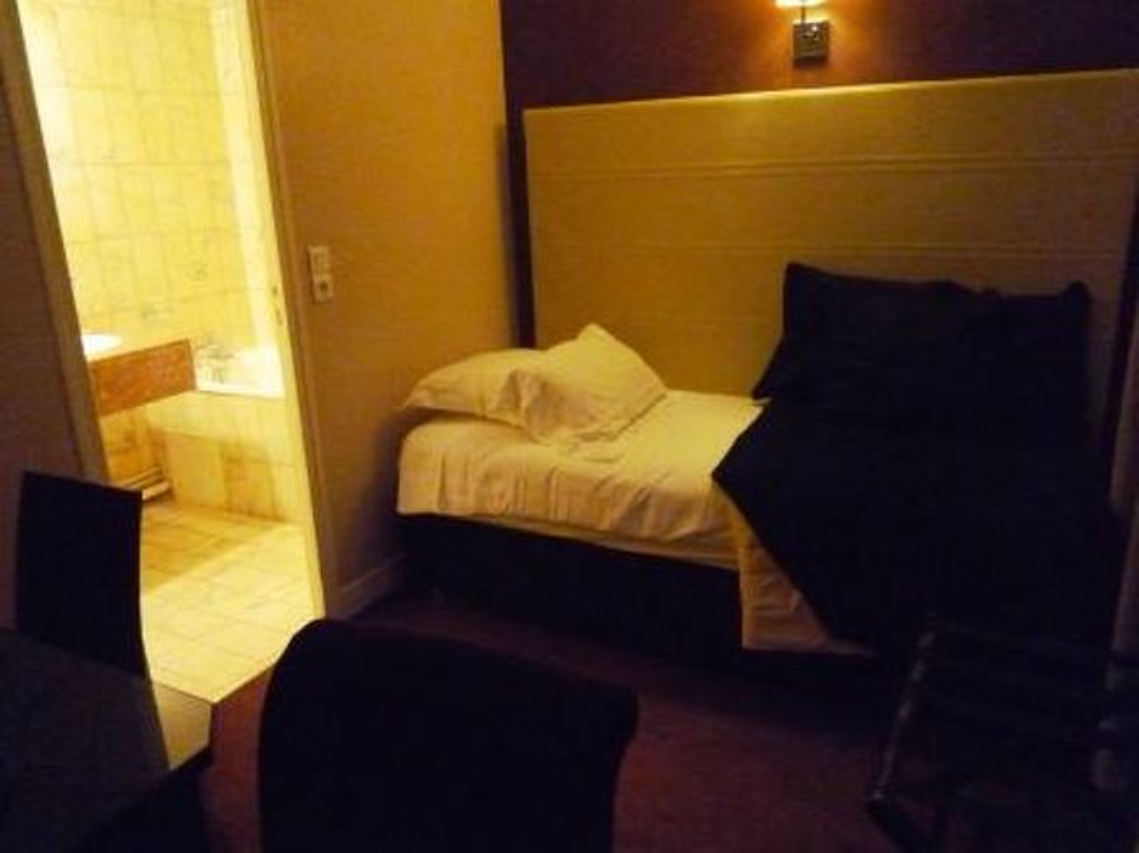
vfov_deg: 54.8
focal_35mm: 25
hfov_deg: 69.4
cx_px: 570
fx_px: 822
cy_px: 426
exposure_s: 1/20
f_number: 2.8
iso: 800
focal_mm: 4.4
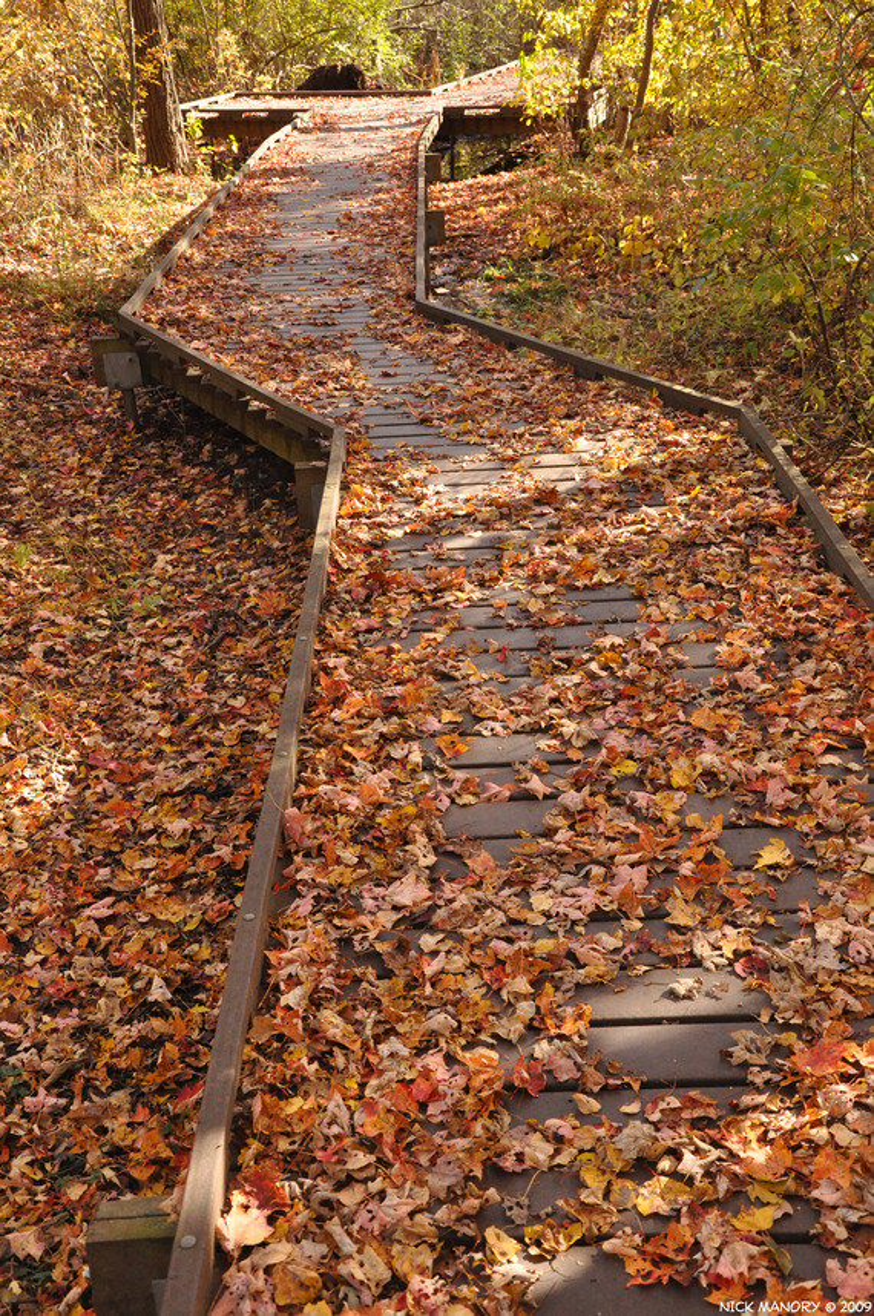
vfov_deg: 49.6
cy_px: 658
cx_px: 437
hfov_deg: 34.1
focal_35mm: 39
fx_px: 1424
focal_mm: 26
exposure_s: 1/800
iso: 2500
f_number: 5.6
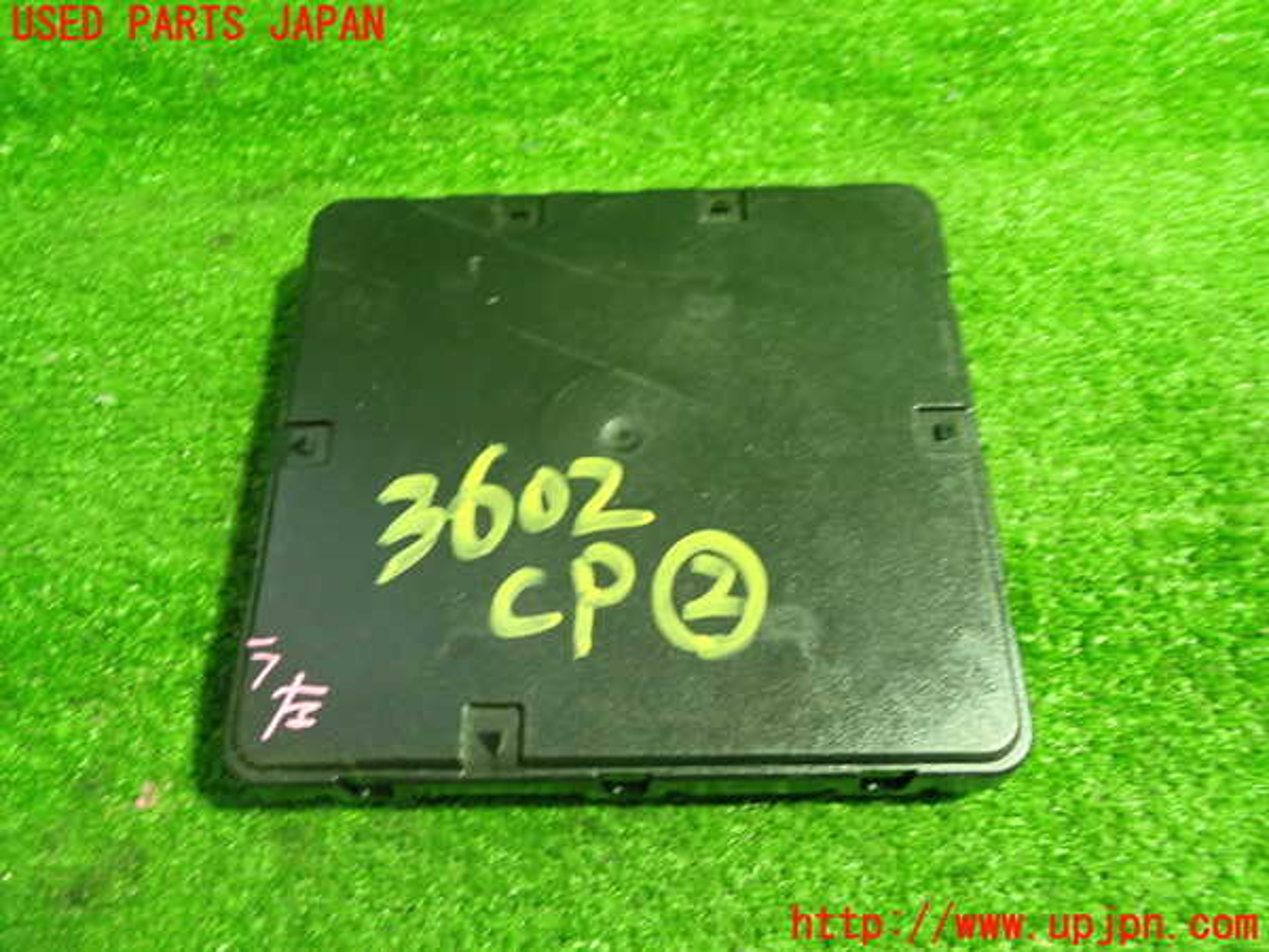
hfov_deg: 60.0
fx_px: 1100
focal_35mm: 30
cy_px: 476
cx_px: 634
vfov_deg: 46.8
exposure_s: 1/30
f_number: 2.3
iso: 640
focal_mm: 5.4
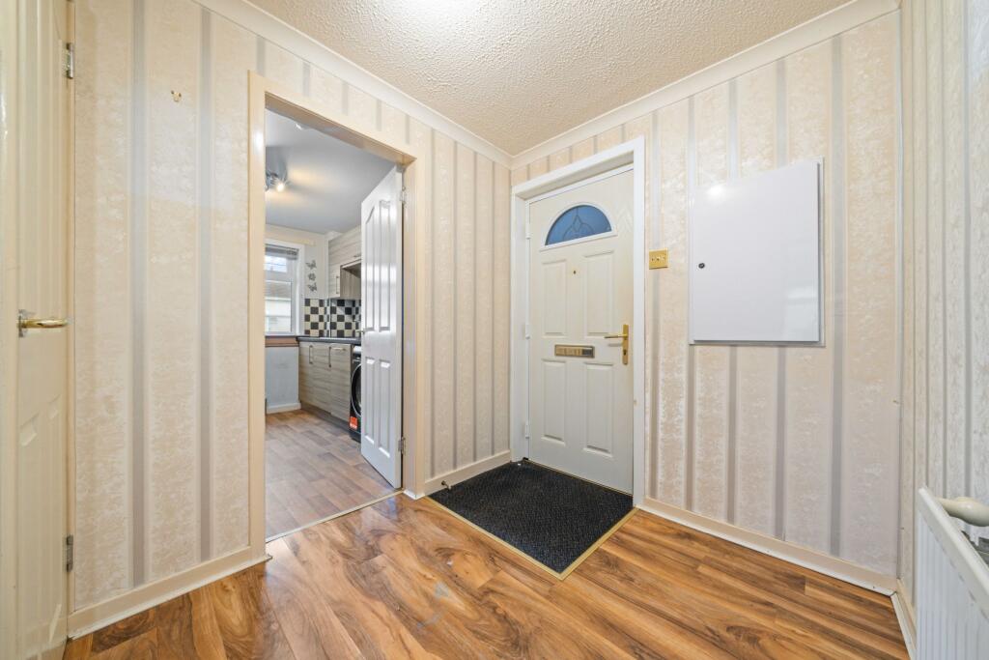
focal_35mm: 12
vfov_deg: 90.0
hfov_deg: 112.6
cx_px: 494
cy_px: 330
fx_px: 330
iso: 800
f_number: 22
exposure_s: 6
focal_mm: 12
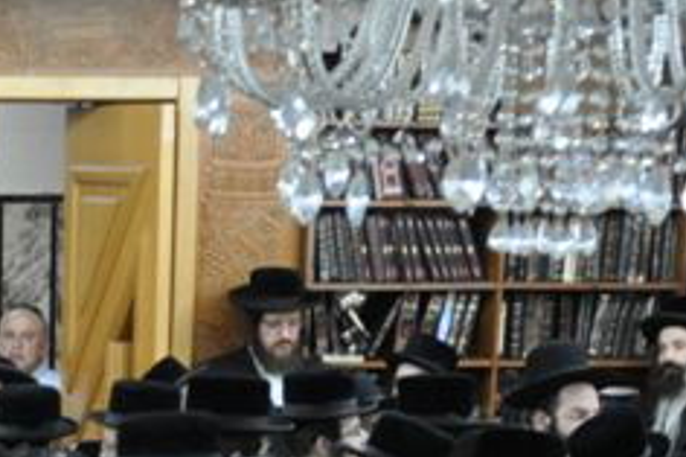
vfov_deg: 10.7
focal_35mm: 117
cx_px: -151
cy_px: 917
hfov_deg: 16.7
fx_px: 2228
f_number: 3.5
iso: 800
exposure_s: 1/40
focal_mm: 18
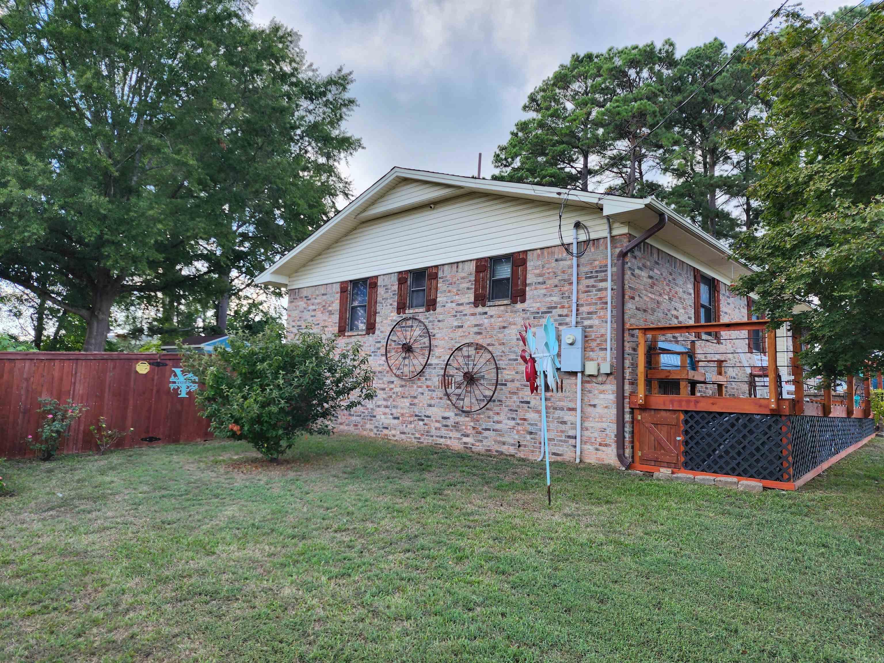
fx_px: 587
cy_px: 332
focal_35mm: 23
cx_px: 442
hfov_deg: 73.9
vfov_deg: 58.9
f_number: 1.8
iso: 16
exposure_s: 1/180
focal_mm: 6.4
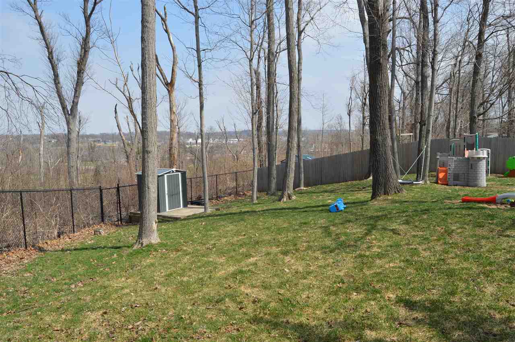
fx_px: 386
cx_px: 258
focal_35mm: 27
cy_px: 171
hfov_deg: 67.4
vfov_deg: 47.8
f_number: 8
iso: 100
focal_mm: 18
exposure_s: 1/250
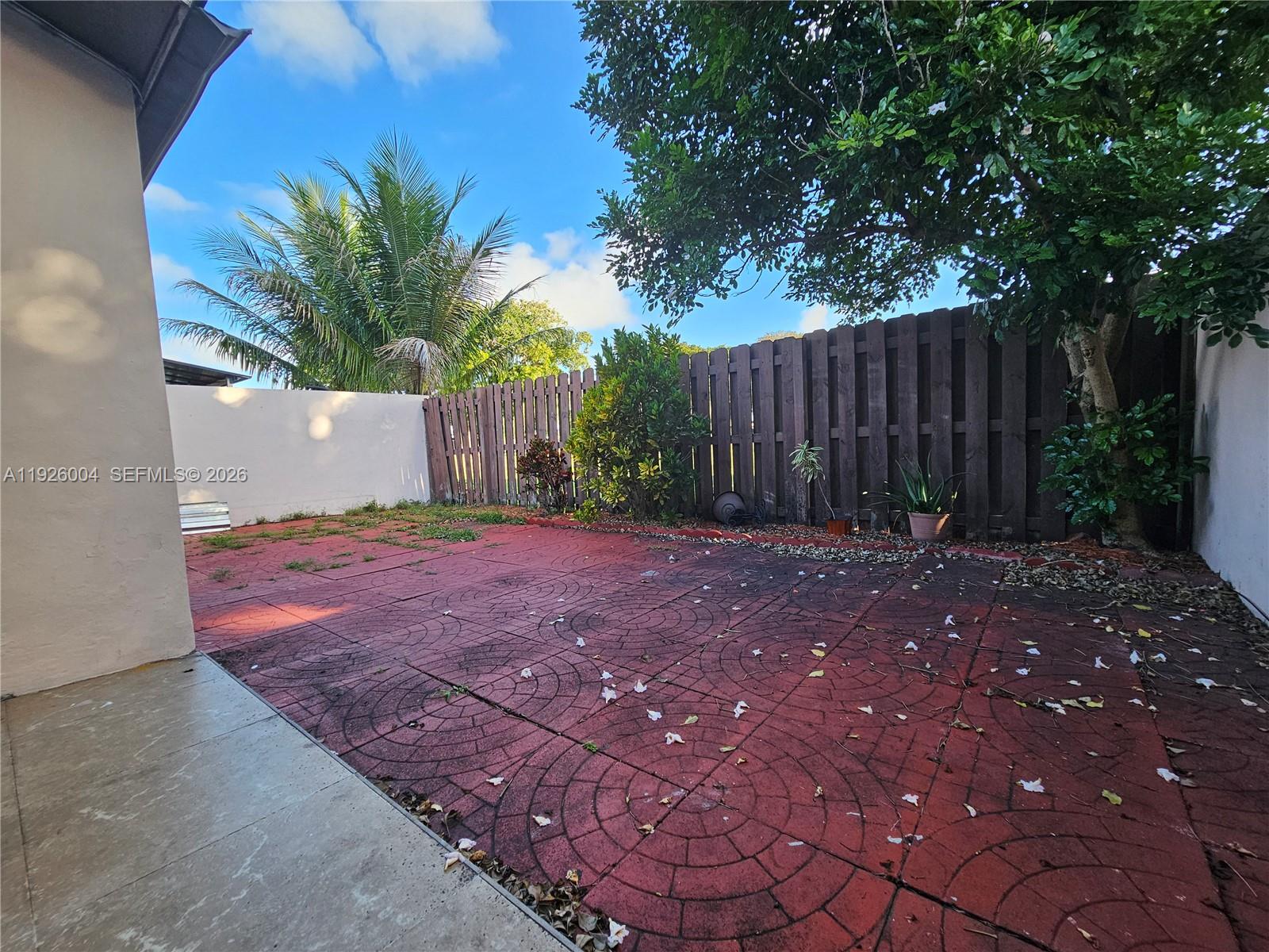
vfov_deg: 89.9
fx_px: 477
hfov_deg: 106.2
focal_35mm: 13
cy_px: 476
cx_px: 634
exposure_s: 1/260
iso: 50
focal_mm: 2.2
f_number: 2.2
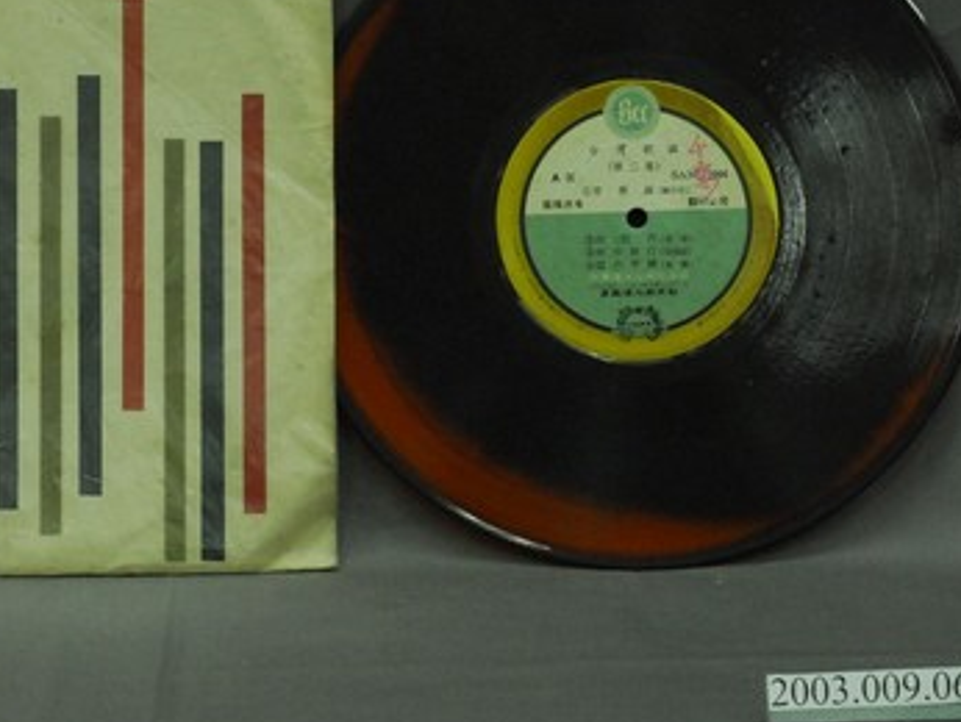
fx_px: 4445
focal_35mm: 160
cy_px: 203
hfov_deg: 12.3
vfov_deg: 9.3
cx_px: 331
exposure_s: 1/20
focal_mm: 60
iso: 1000
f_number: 10
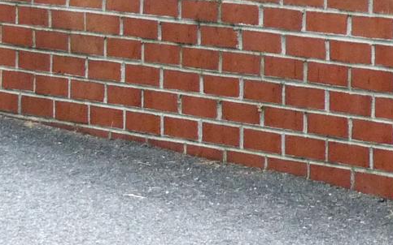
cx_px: 688
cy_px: -287
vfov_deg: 4.3
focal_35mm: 301
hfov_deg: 6.8
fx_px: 3224
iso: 320
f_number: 3.4
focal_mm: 11.9
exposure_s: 1/500
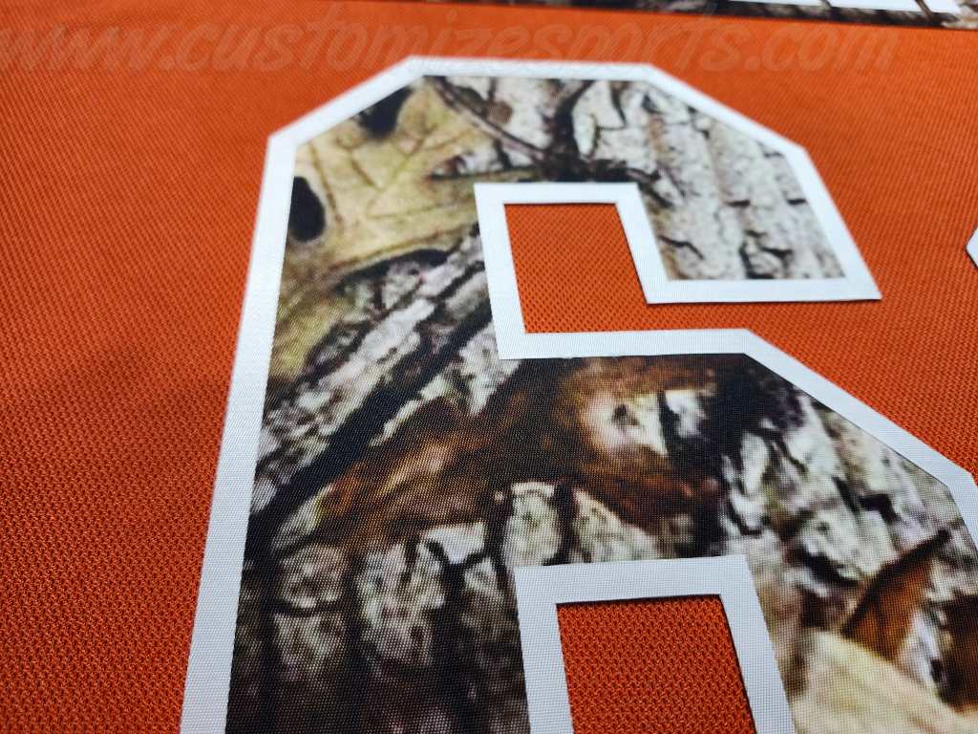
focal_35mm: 23
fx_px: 650
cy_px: 367
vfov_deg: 58.9
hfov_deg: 73.9
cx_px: 489
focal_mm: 5.54
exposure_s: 1/120
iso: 100
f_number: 1.8
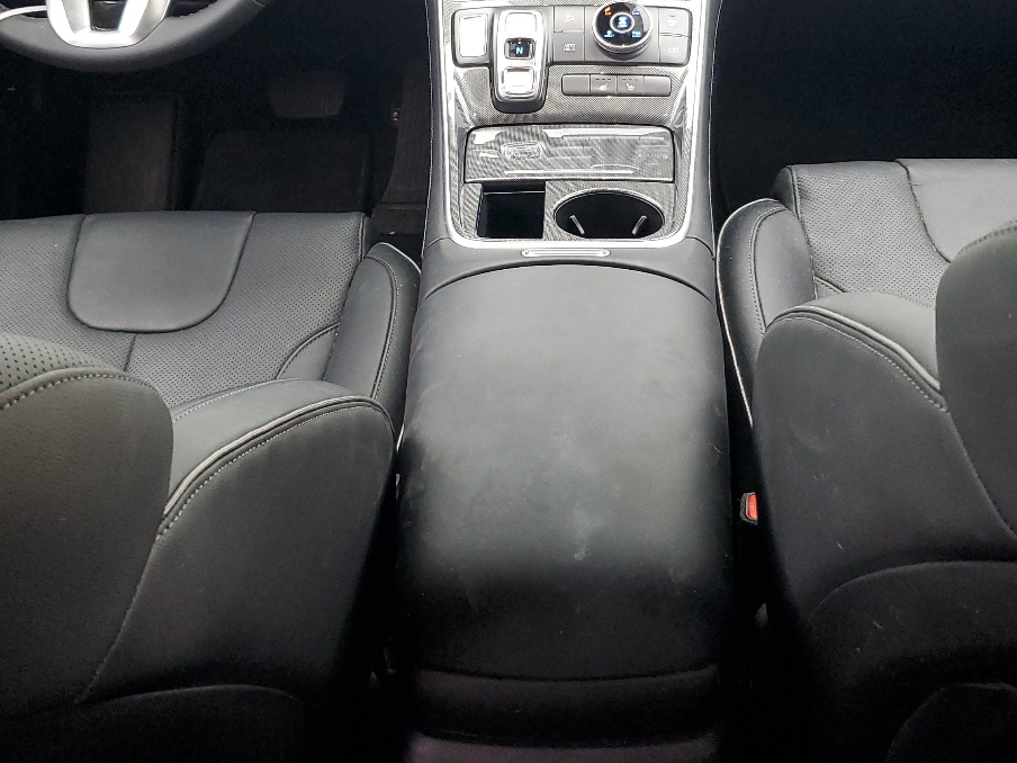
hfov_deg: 41.2
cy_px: 221
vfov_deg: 31.1
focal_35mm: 46
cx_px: 526
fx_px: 1351
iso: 152
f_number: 1.5
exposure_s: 1/60.2
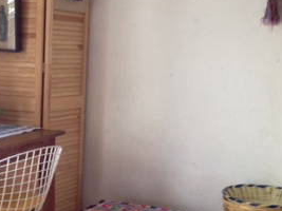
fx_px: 684
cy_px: 120
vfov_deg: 17.5
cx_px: 102
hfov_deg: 23.2
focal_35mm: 84
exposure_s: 1/20
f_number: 2.4
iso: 64
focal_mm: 4.28
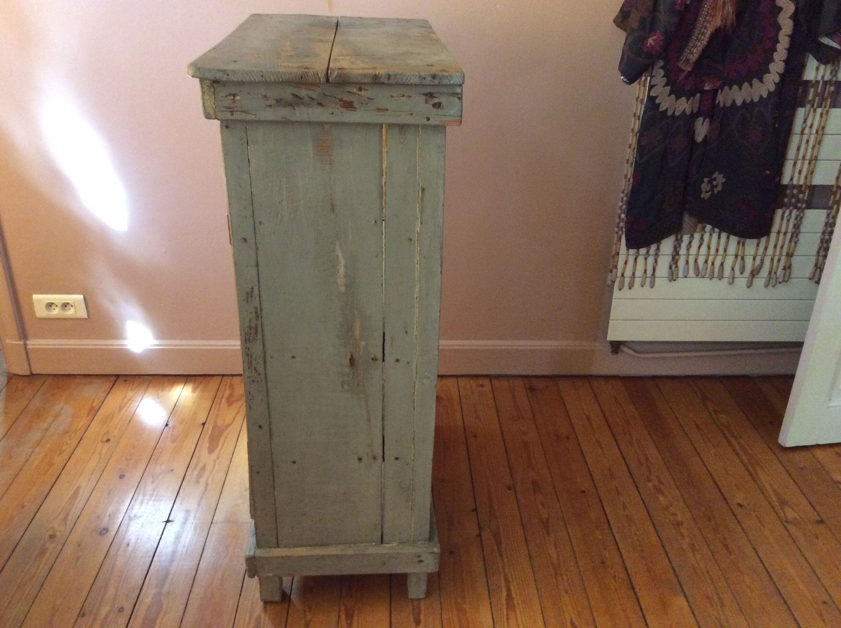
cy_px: 314
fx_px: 776
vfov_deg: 44.1
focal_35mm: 32
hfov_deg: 56.9
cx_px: 420
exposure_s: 1/20
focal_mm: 3.3
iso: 250
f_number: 2.4
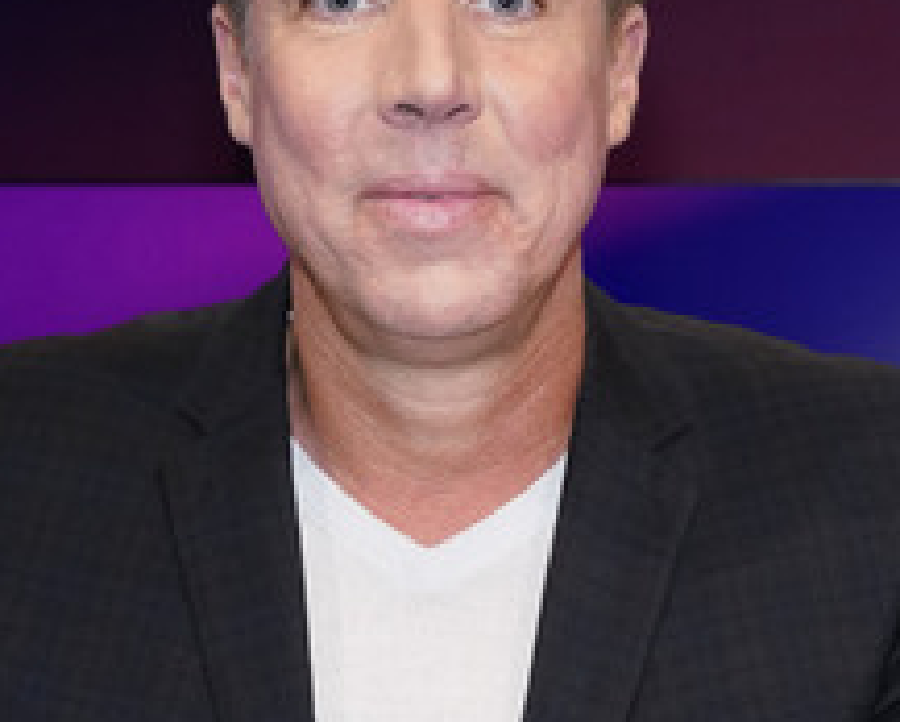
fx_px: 1920
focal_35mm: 72
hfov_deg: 26.4
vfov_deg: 21.1
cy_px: 195
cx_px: 417
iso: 2000
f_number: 5.6
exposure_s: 1/160
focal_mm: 37
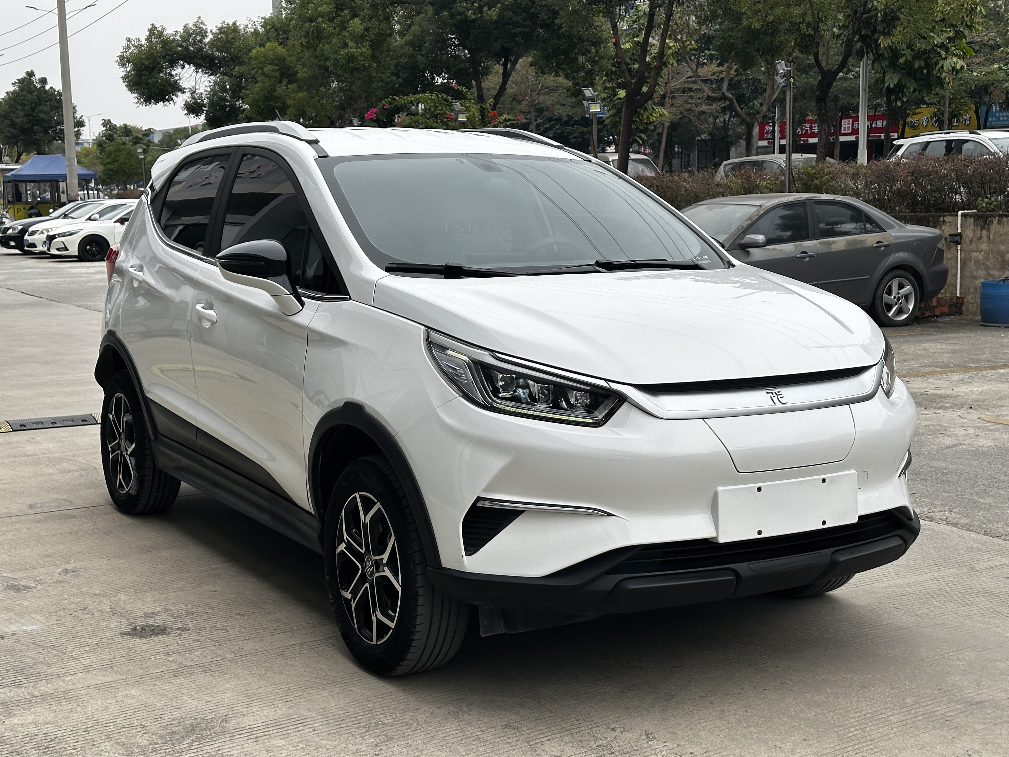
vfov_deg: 30.3
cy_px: 378
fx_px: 1399
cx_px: 504
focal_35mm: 48
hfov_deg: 39.7
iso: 64
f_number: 1.78
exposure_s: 1/1880
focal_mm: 6.86
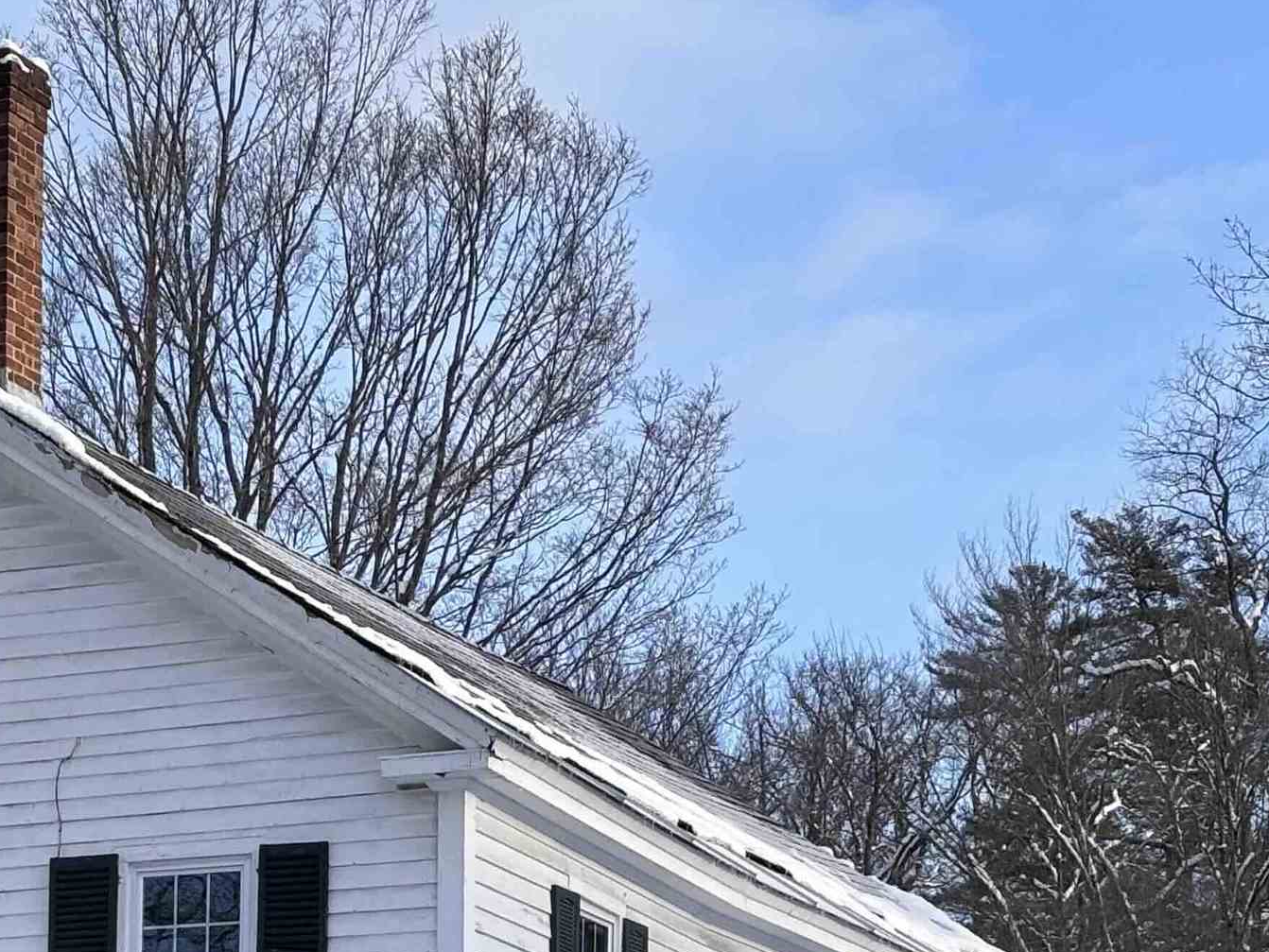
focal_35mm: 119
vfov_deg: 12.2
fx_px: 4363
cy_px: 1056
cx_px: 323
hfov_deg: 16.5
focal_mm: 5.96
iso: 32
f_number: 1.6
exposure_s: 1/1164
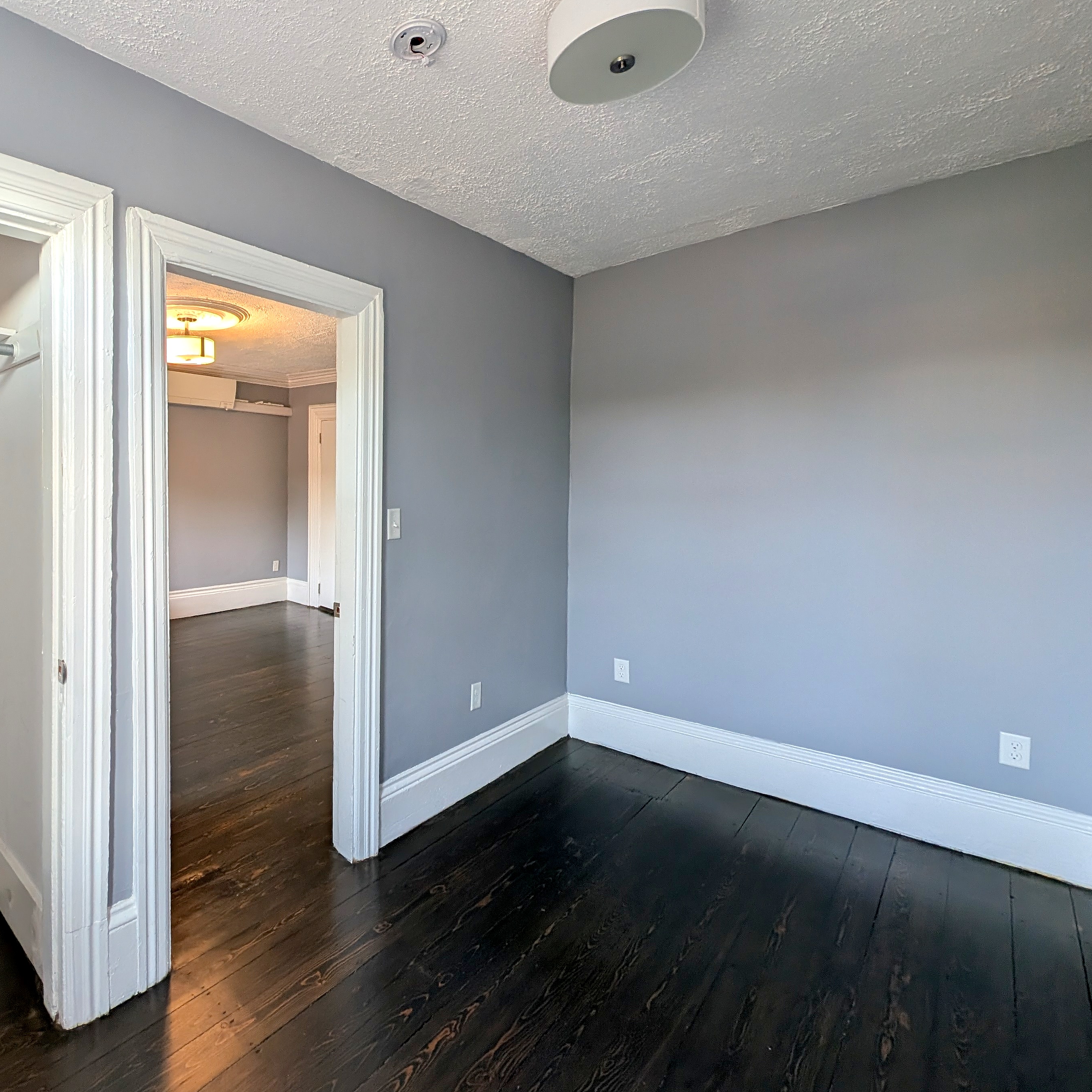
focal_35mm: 16
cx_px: 311
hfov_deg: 82.4
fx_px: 571
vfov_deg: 87.2
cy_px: 495
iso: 83
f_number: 1.95
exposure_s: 1/60
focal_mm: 2.23
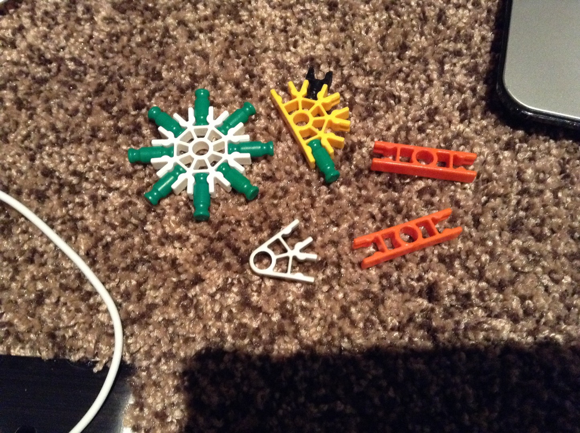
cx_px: 290
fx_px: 552
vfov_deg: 42.9
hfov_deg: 55.4
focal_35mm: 33
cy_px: 216
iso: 500
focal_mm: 3.3
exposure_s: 1/15
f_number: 2.4
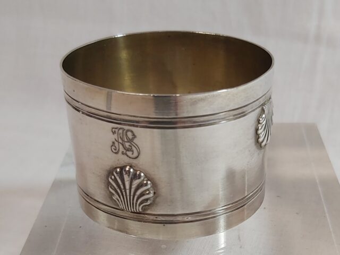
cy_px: 128
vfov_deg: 53.1
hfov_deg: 67.3
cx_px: 170
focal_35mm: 26
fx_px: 255
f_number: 1.7
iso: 80
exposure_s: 1/100
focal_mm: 3.92
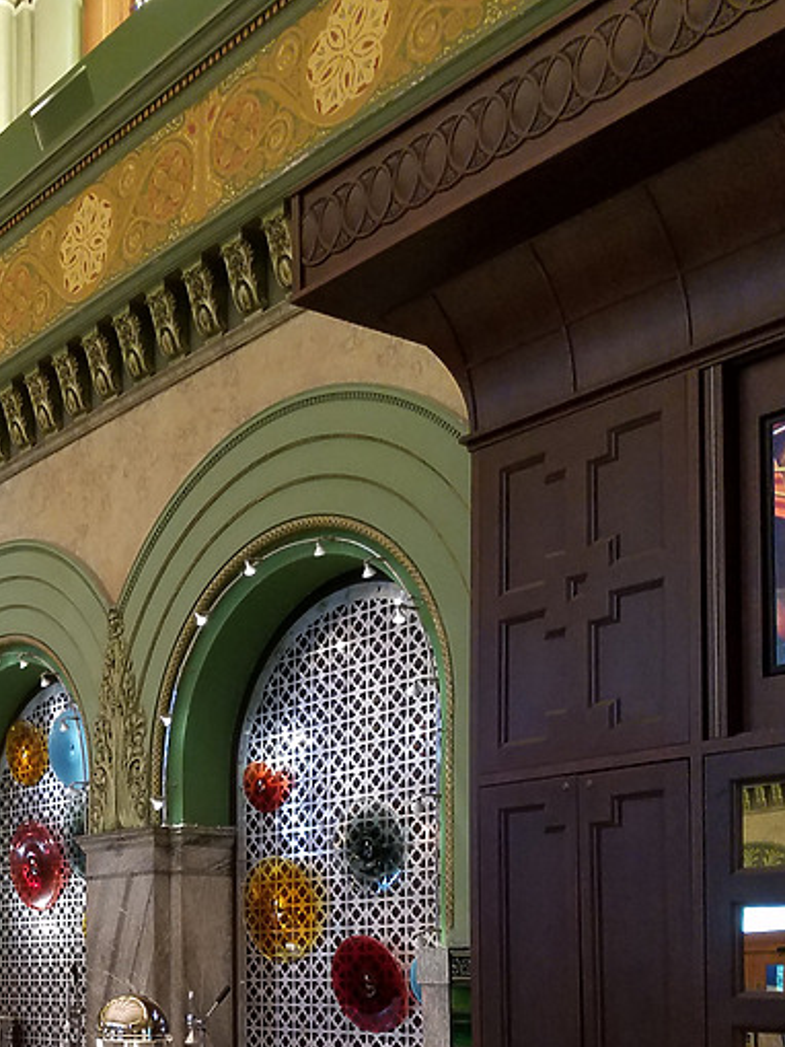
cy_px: 909
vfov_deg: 38.8
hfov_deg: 30.5
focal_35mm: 46
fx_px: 1390
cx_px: 118
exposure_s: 1/20
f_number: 1.7
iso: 200
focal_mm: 4.2
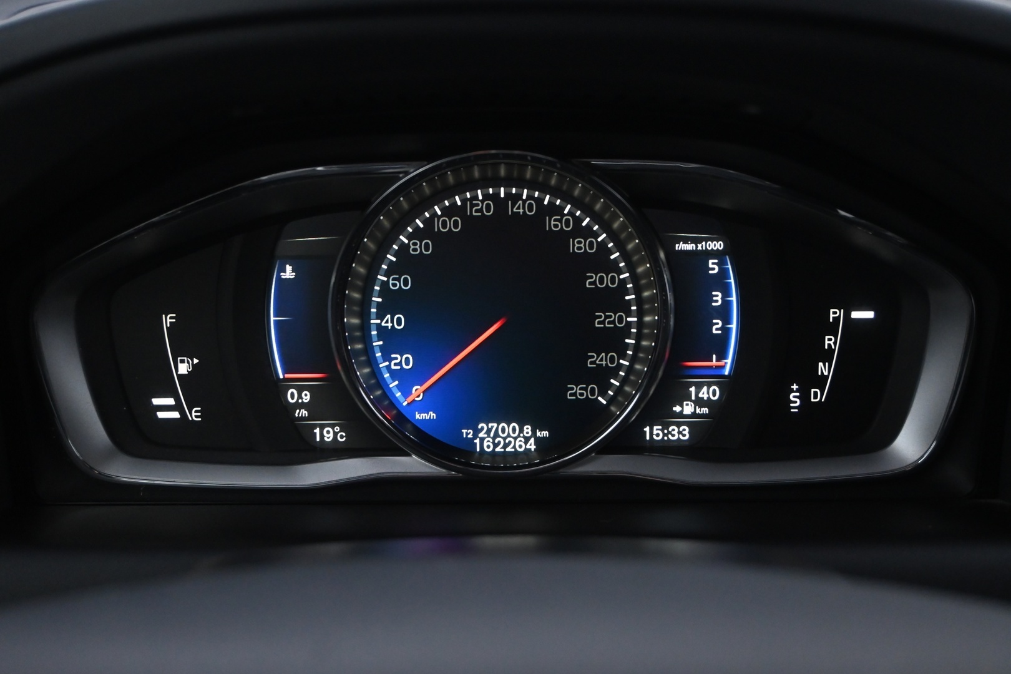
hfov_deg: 43.0
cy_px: 337
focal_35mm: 46
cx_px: 506
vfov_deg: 29.4
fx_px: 1285
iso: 2800
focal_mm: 30.5
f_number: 4.8
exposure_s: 1/25
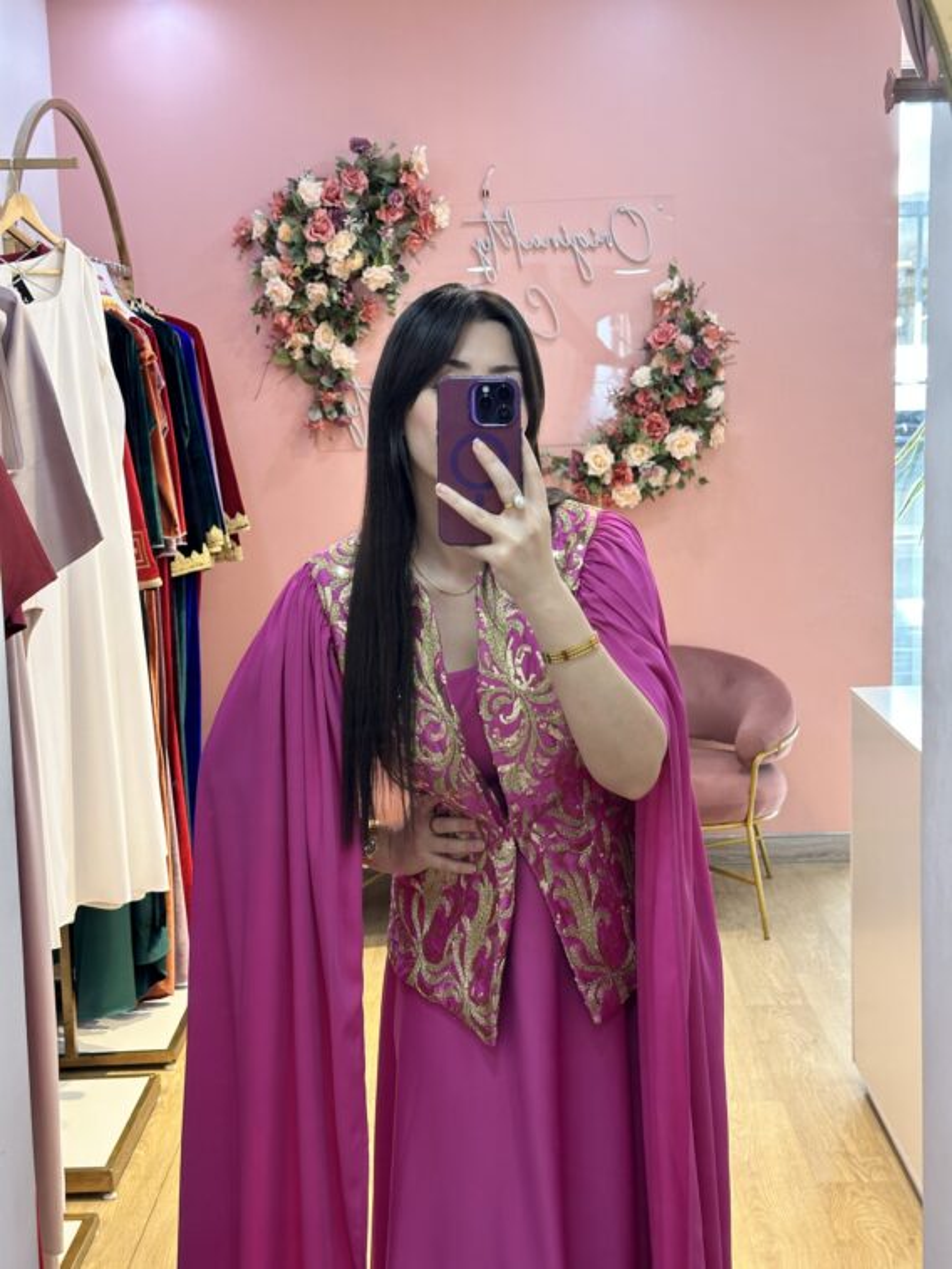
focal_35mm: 48
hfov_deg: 30.3
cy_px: 634
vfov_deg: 39.7
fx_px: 1760
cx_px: 476
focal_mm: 6.86
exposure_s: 1/100
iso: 125
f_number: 1.78
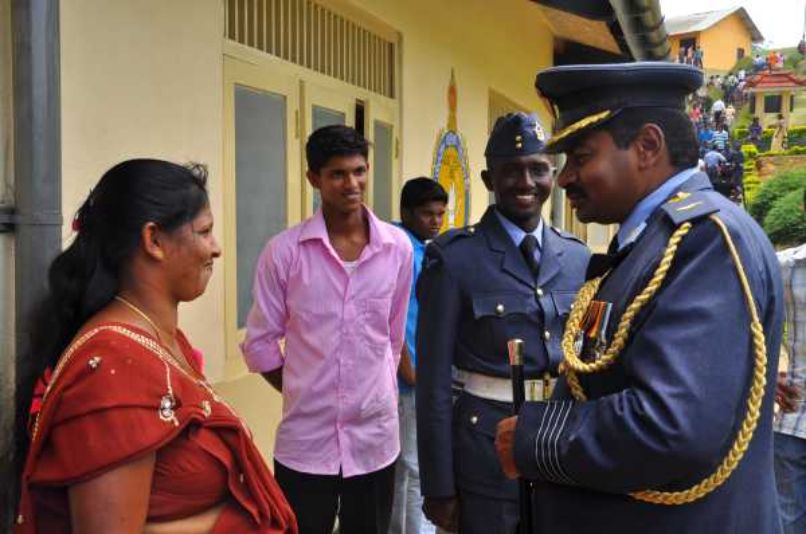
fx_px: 1006
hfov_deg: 43.7
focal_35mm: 45
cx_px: 403
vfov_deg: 29.8
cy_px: 267
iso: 200
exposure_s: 1/60
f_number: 14
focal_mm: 30
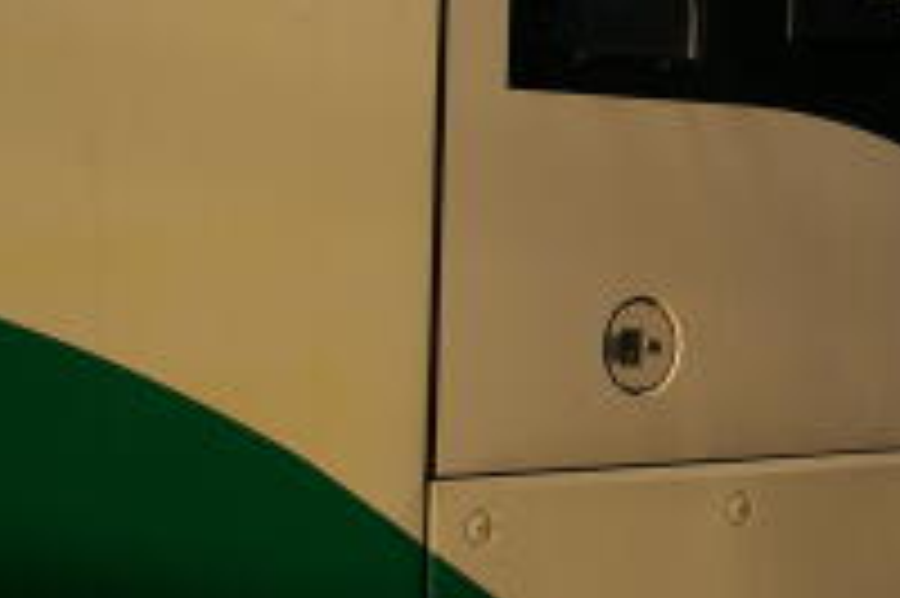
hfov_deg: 17.9
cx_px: 1152
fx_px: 2673
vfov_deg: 12.7
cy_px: 54
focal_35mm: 107
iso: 200
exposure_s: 1/250
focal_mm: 26
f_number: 13
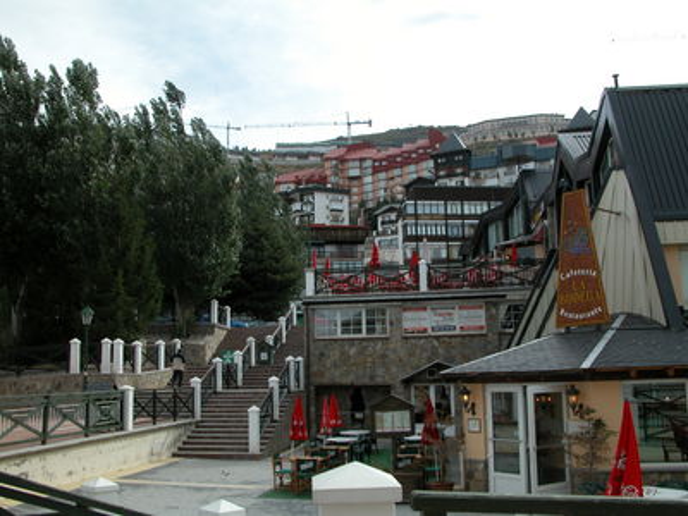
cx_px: 344
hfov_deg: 52.6
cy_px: 258
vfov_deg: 40.7
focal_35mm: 35
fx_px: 696
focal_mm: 8.9
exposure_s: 1/275
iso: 100
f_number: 6.3
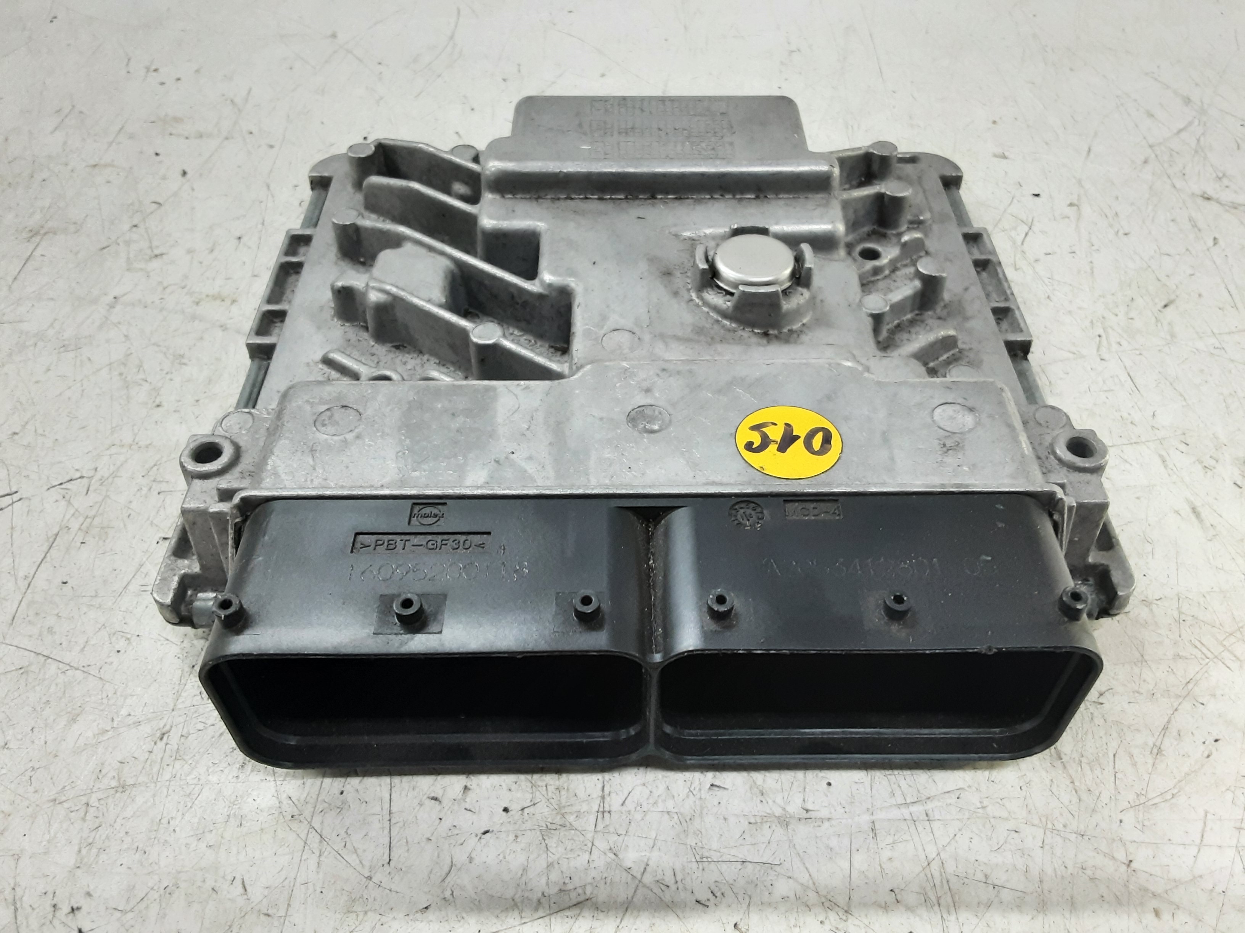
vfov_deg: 51.4
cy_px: 466
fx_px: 971
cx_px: 622
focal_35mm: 27
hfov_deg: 65.3
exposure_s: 1/50
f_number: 1.9
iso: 125
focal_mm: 2.91
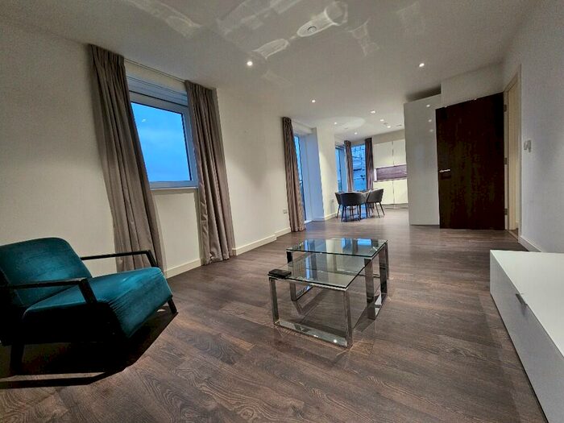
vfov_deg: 89.9
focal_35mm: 13
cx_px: 282
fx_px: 212
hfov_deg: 106.2
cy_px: 212
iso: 500
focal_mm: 2.2
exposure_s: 1/33
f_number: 2.2
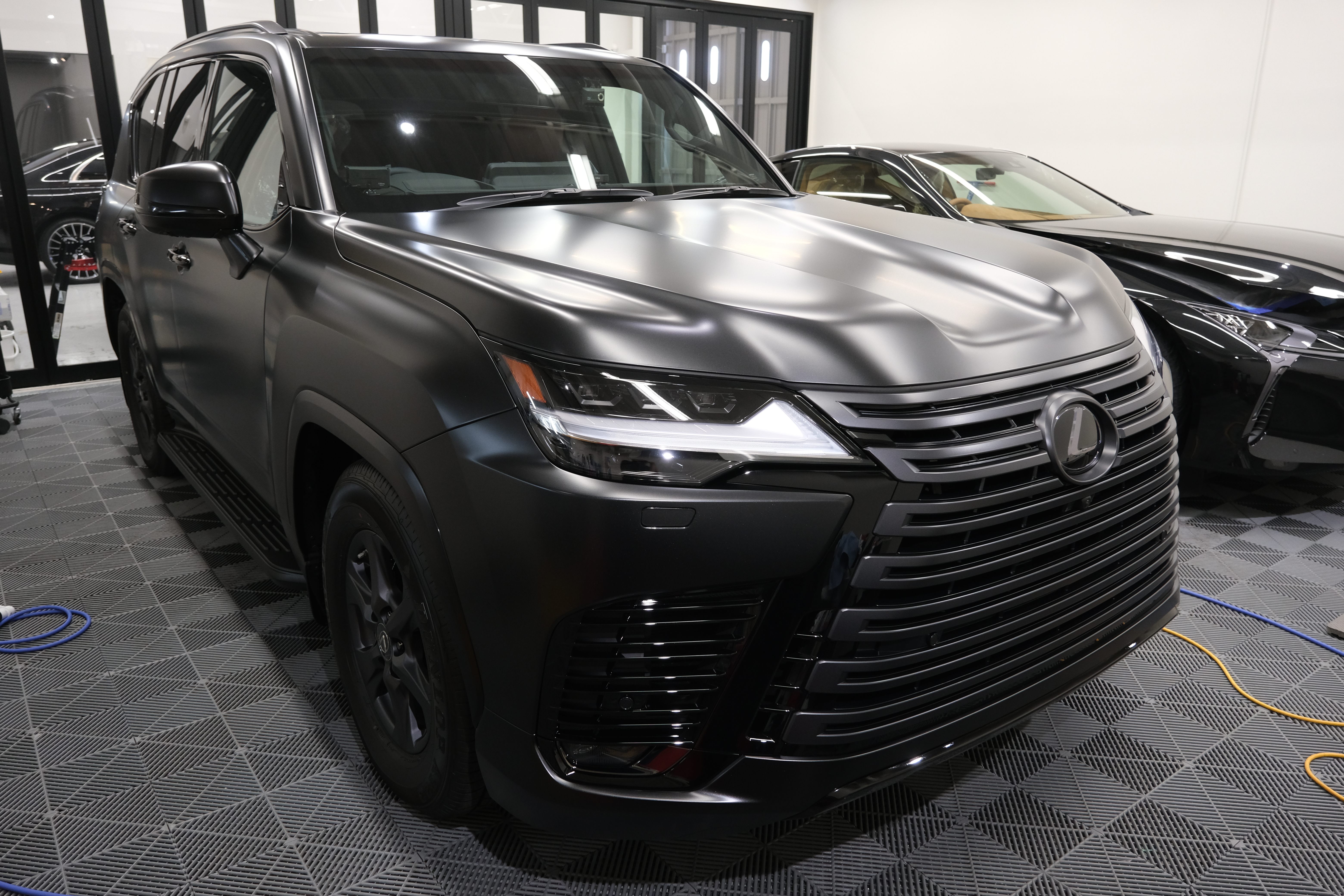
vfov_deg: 49.6
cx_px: 672
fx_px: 971
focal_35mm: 26
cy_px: 448
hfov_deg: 69.4
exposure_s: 1/75
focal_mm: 17.1
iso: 1000
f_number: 4
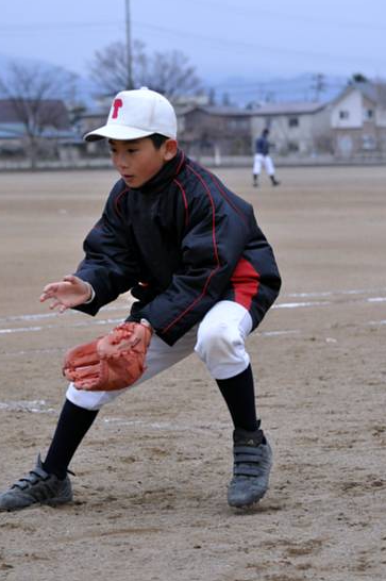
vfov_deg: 16.7
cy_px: 277
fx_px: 1982
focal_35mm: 123
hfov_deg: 11.1
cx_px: 164
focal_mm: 70
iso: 800
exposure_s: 1/1250
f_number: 4.5
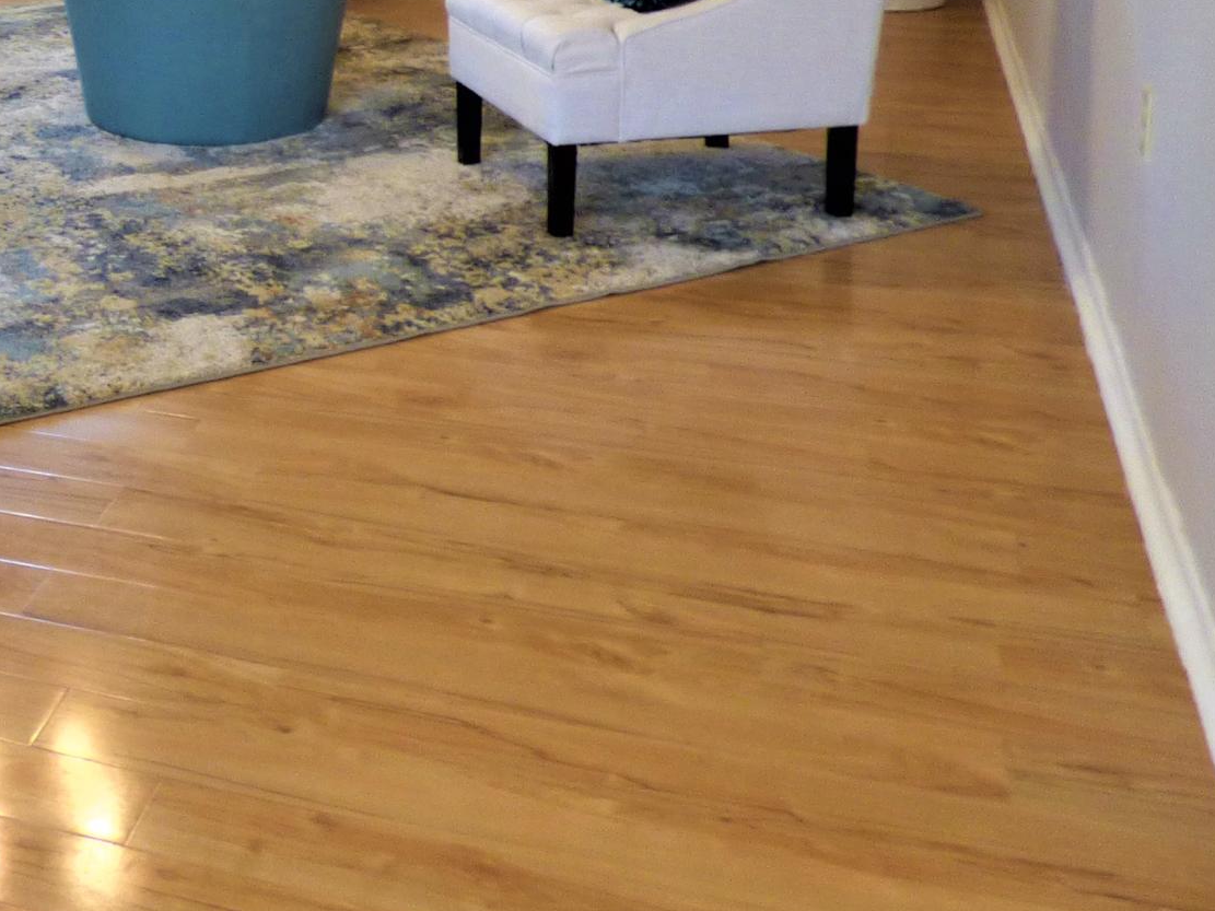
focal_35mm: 54
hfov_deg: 32.1
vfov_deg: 25.1
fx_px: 1895
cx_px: -60
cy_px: -90
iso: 100
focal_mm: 3.58
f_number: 2.8
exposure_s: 1/15
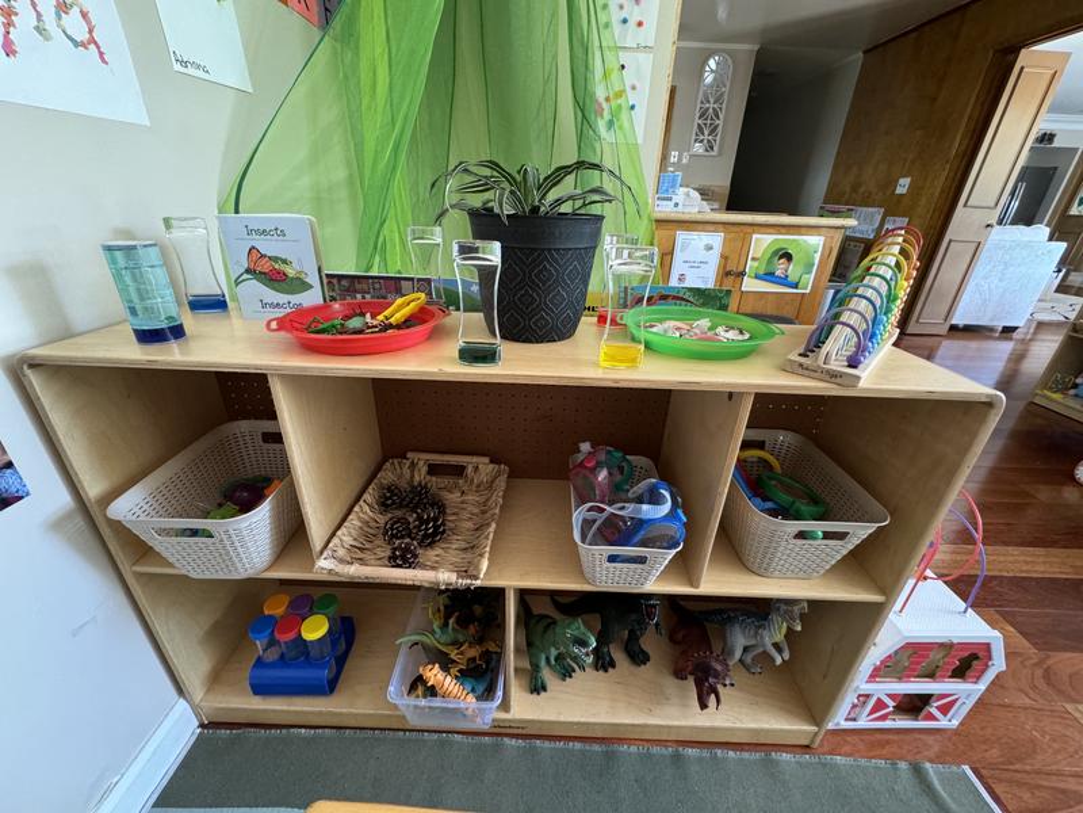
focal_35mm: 14
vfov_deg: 85.7
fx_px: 438
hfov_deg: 102.1
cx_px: 542
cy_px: 406
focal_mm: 2.22
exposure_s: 1/60
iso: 500
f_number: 2.2
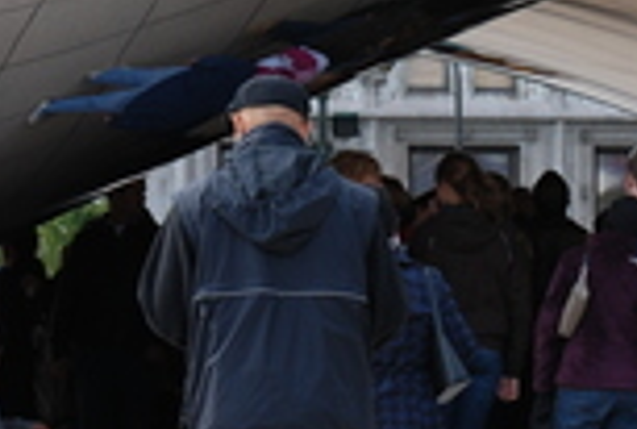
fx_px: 4863
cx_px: 491
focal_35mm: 274
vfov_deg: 5.0
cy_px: 23
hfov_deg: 7.5
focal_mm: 40
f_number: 6.3
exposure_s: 1/160
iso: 125
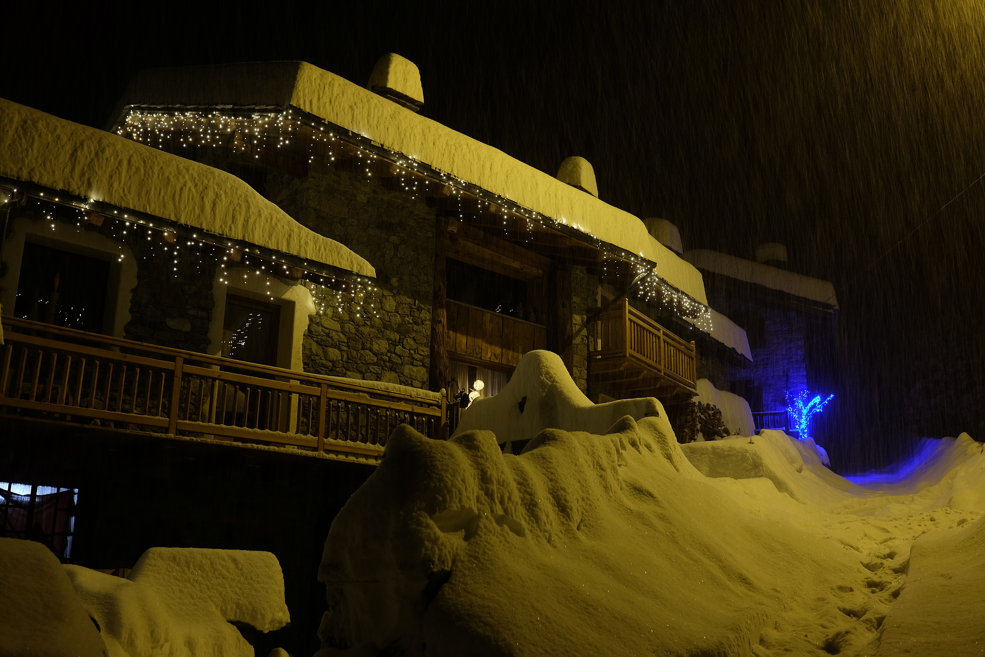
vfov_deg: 37.9
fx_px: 958
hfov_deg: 54.4
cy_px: 328
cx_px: 492
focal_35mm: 35
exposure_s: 1/4
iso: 200
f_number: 2.8
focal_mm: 23
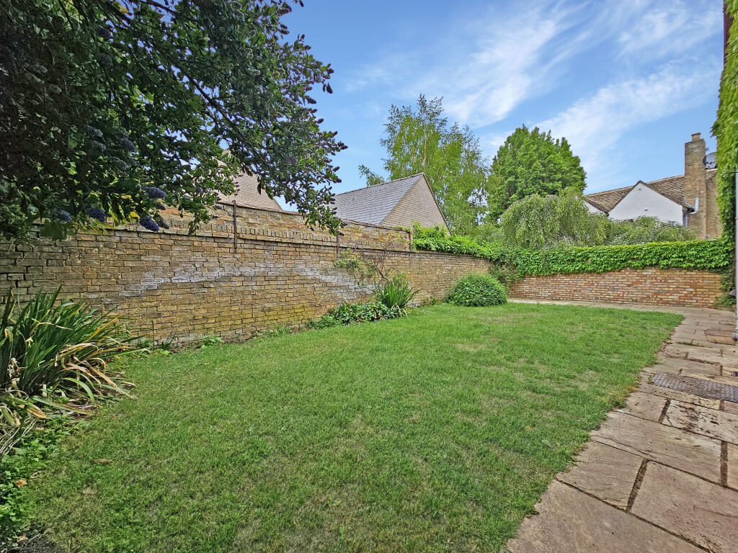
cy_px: 276
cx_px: 369
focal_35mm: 13
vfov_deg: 89.9
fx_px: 277
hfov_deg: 106.2
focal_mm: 2.2
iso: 50
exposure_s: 1/801
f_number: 2.2
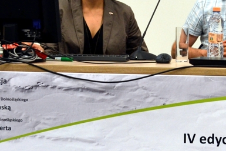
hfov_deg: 24.1
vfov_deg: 16.8
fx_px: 509
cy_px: 33
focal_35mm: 81
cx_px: 219
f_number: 4.2
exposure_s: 1/50
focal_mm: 26
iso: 400
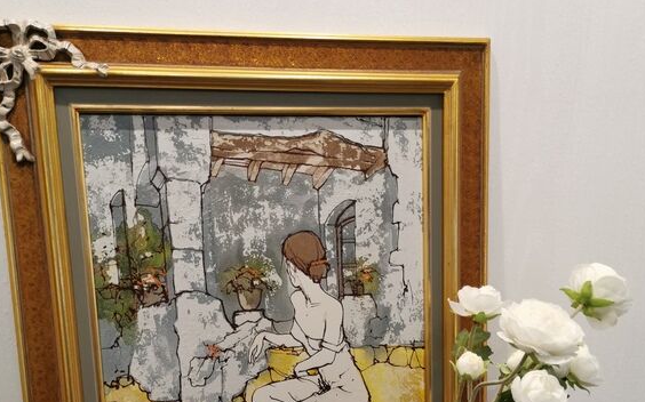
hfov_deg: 50.4
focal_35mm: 39
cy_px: 363
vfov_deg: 31.2
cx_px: 321
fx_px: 685
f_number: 1.8
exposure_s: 1/50
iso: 200
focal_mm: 5.58
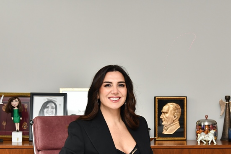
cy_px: 110
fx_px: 577
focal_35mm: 90
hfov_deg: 22.6
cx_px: 138
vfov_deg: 15.1
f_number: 4.8
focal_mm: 62
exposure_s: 1/200
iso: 640
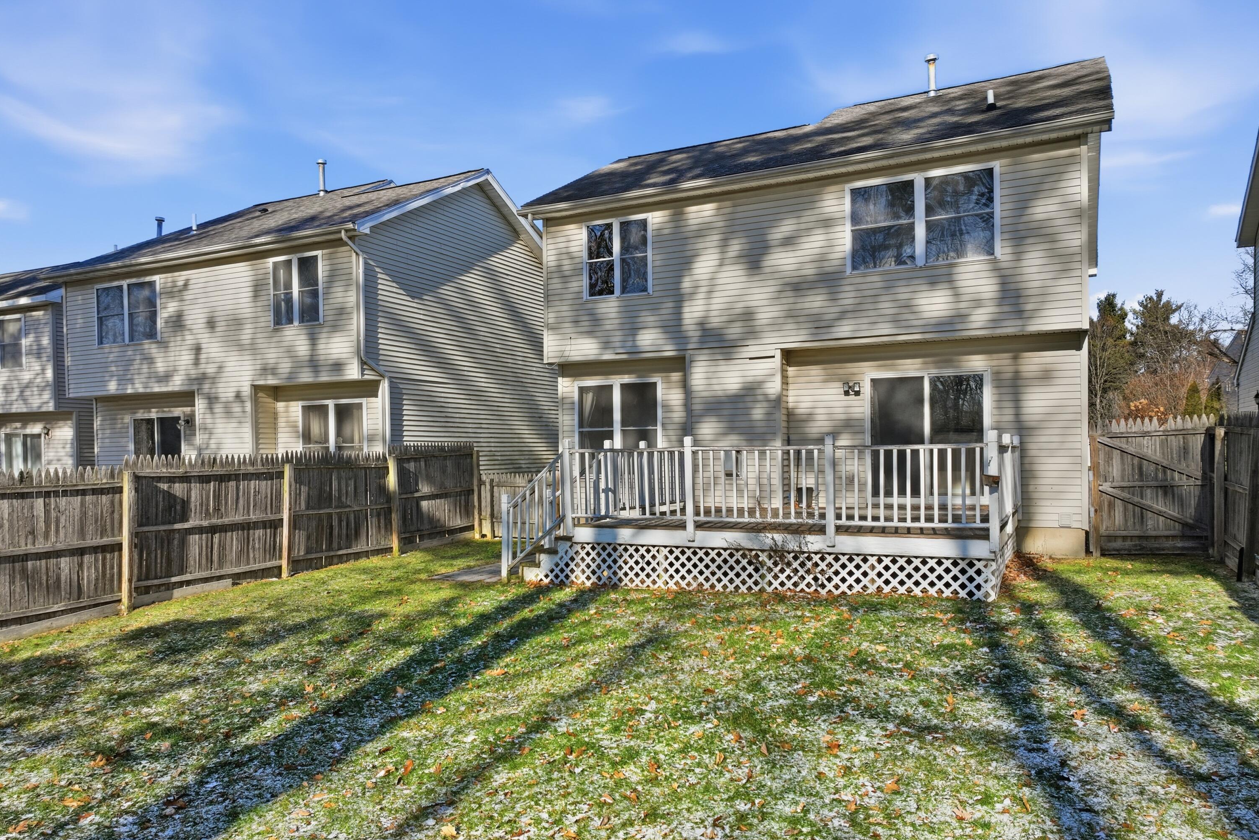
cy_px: 472
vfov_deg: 51.2
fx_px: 874
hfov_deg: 71.5
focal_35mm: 25
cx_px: 630
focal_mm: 12.3
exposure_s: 1/3200
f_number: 2.8
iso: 120
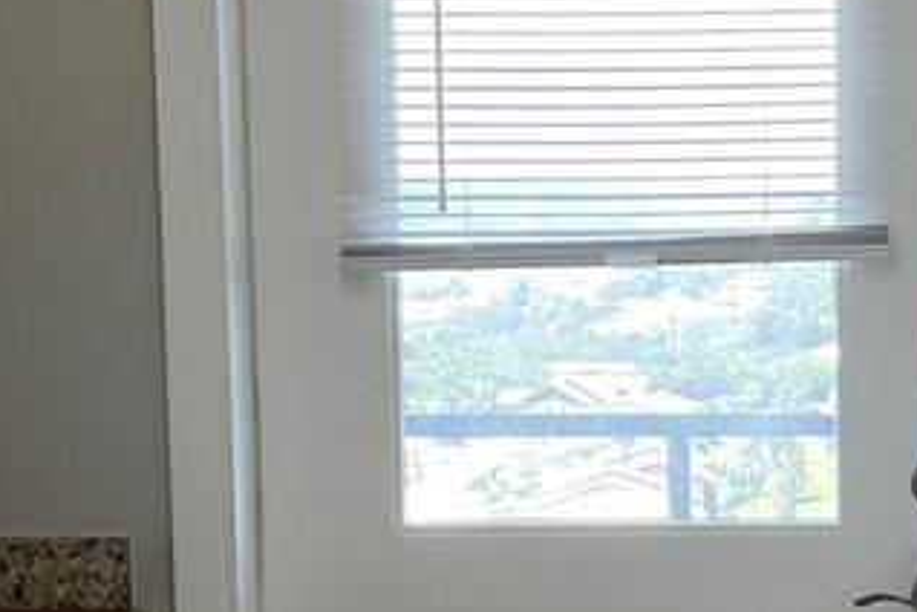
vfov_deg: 10.0
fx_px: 3464
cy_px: 583
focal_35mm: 136
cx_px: 911
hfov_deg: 14.8
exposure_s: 1/161
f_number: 1.5
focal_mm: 5.7
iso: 50
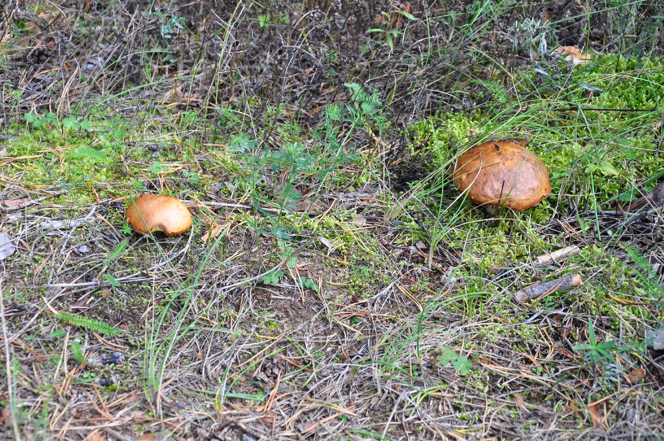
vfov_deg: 13.8
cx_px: 332
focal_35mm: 99
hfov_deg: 20.6
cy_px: 220
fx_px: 1824
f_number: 8
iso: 250
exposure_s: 1/60
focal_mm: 66
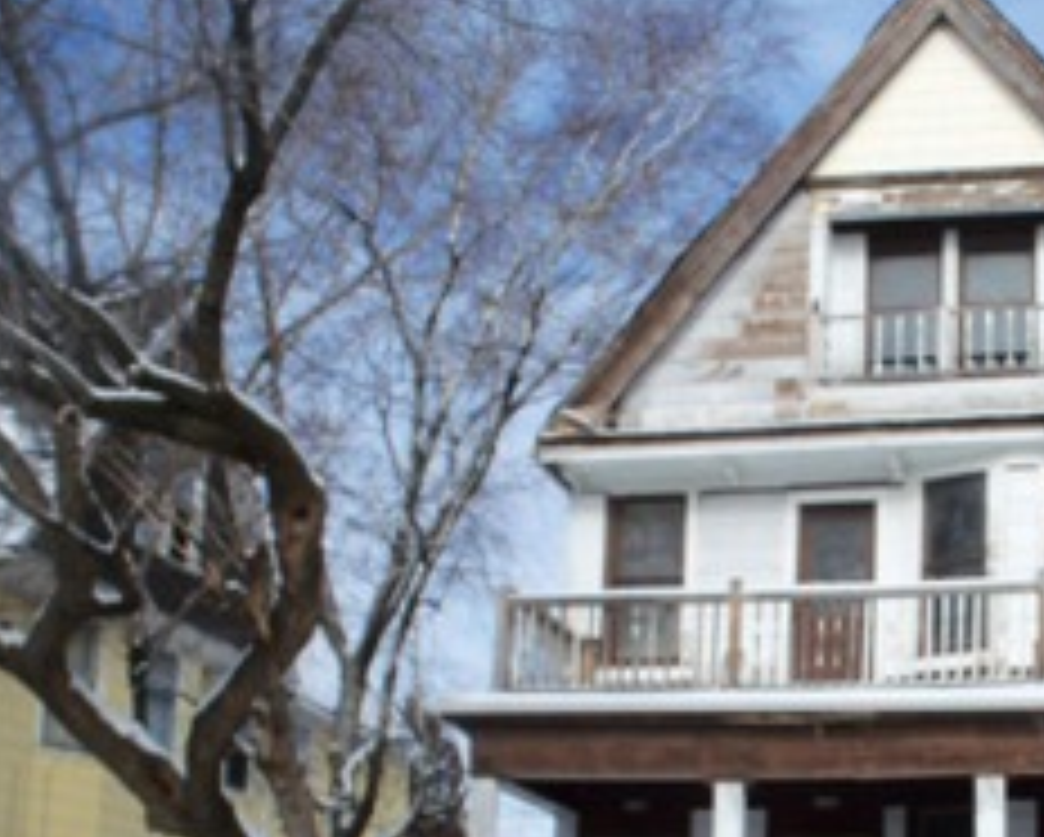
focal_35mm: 66
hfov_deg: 27.9
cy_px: 706
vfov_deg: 22.8
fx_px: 2041
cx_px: 882
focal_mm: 6.3
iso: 80
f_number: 5.5
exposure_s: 1/400
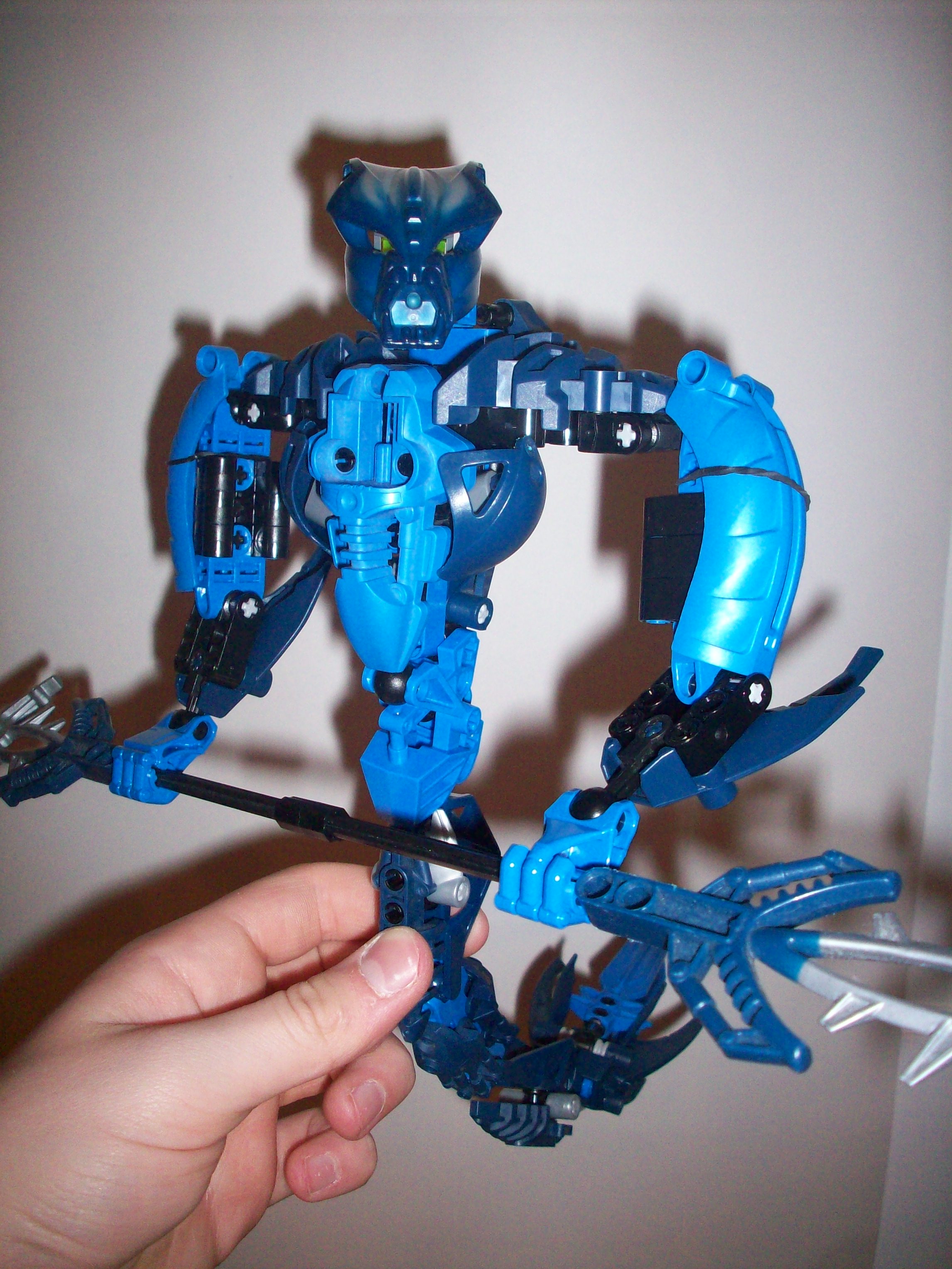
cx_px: 476
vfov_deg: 50.1
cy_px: 634
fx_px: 1357
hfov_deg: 38.7
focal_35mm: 37
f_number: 2.8
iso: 160
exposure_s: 1/64
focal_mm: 6.2
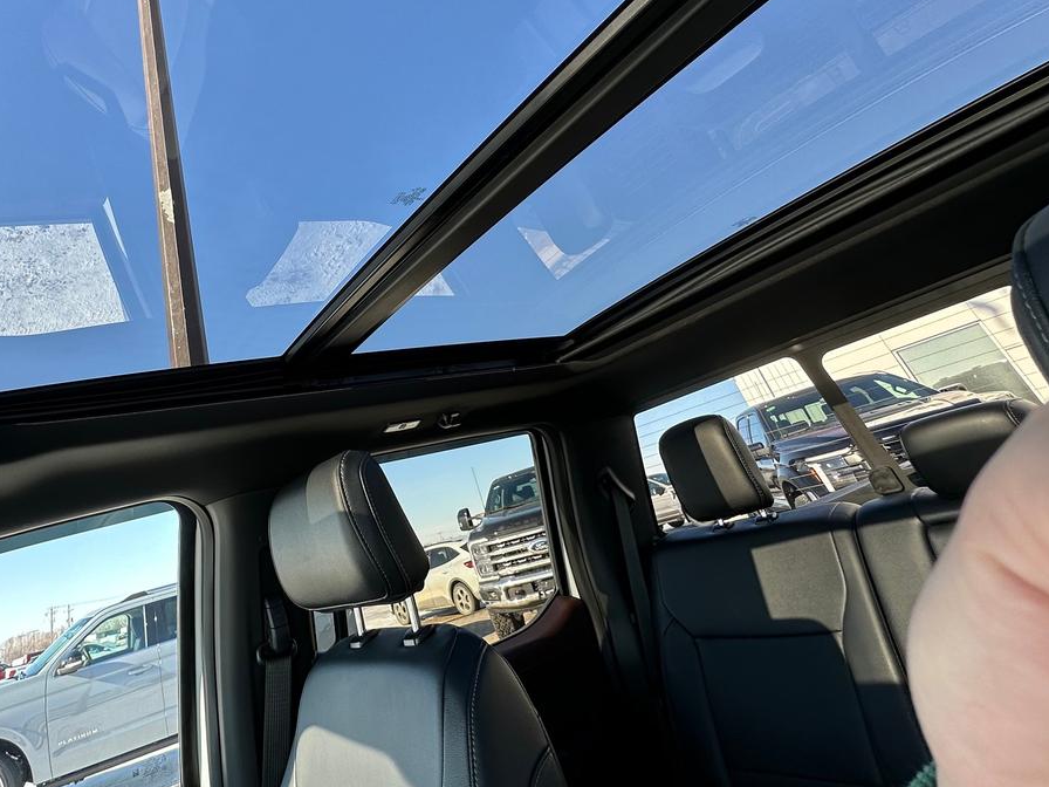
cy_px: 262
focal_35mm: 20
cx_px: 330
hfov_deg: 78.4
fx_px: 606
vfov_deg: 64.3
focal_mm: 2.22
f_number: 2.2
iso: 40
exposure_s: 1/193
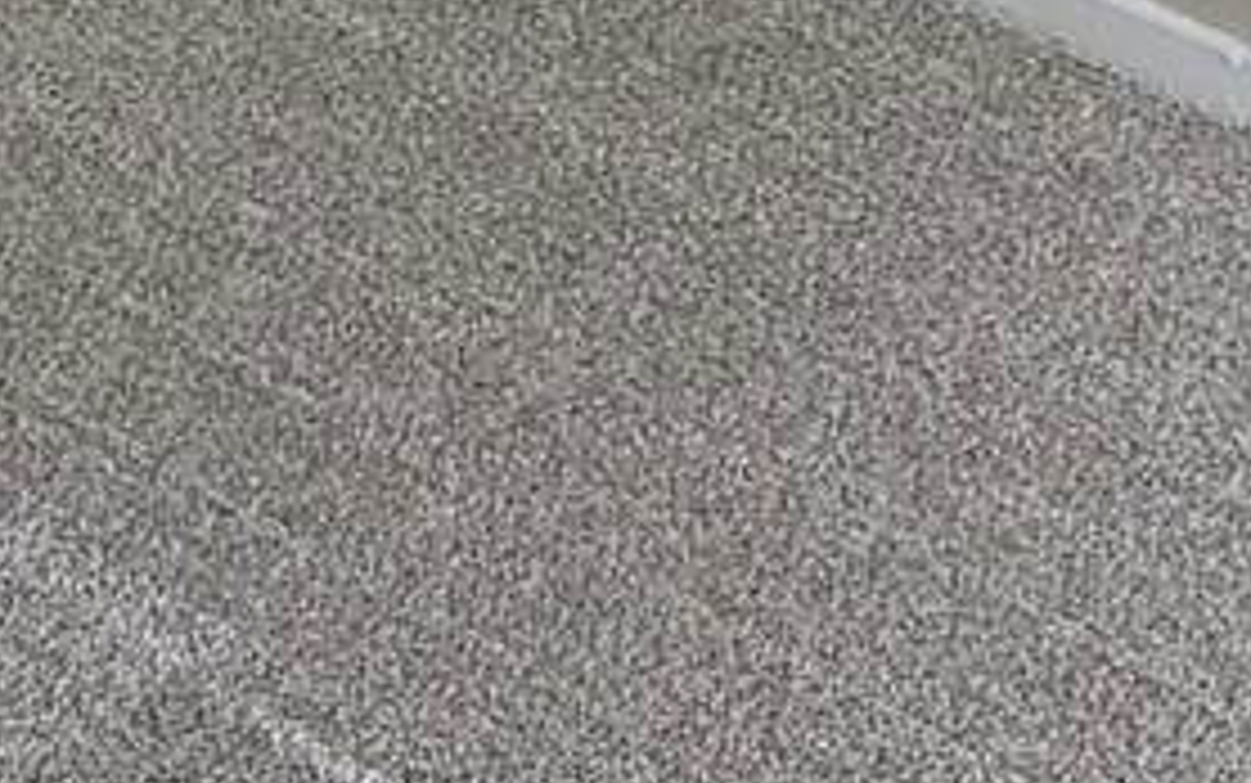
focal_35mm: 203
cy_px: -2066
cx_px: 752
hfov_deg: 10.3
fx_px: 6924
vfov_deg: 5.8
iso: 100
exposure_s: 1/121
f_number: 1.6
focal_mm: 5.96
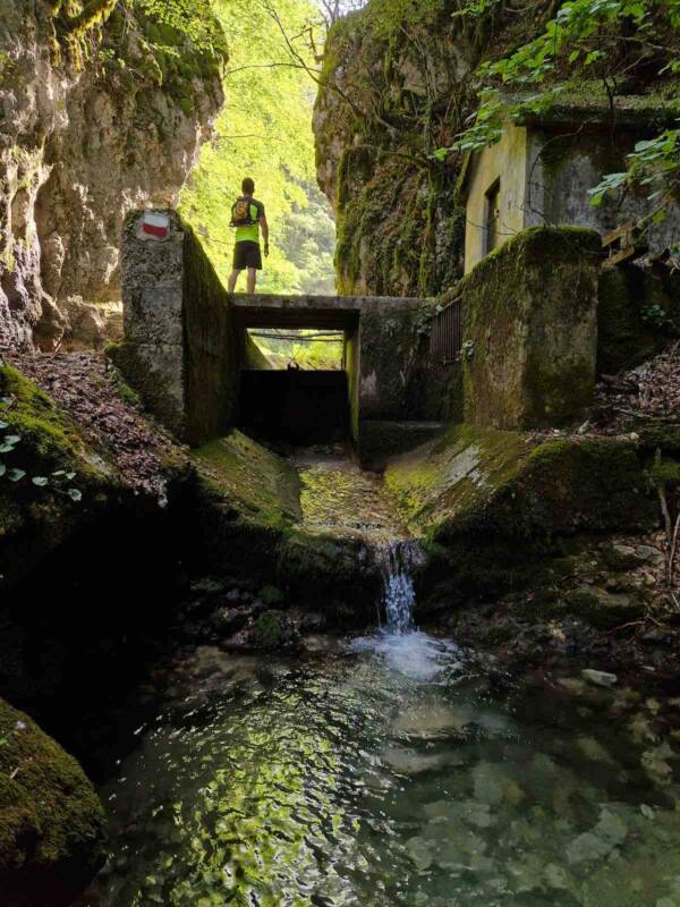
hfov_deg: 58.9
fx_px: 602
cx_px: 340
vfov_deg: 73.9
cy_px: 454
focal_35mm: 23
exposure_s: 1/180
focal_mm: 5.4
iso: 160
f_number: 1.8
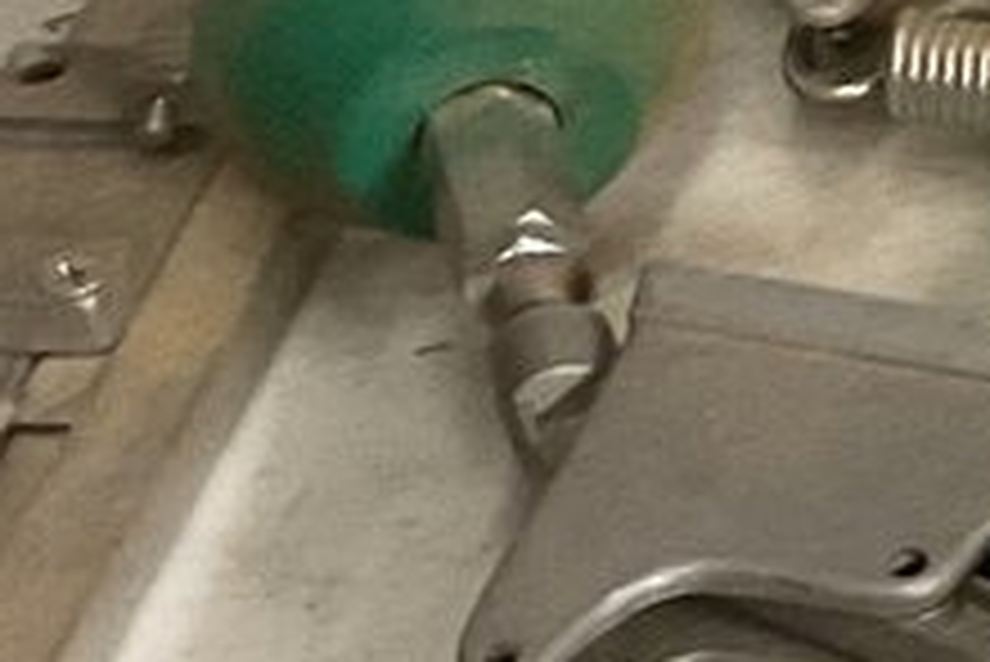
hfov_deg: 8.9
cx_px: 2446
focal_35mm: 207
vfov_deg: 6.6
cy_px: 61
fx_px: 5696
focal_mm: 3
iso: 250
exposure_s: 1/60
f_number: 1.8
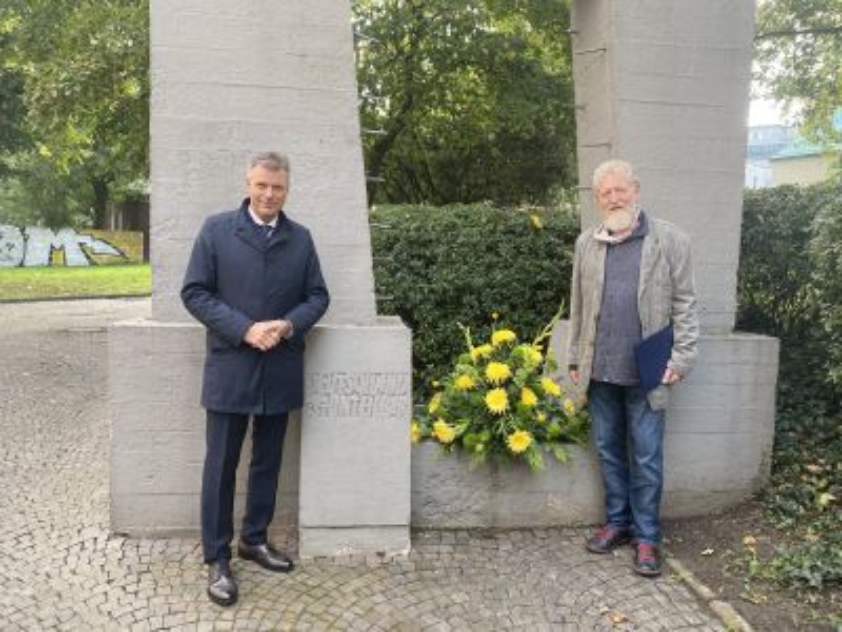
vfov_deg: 53.1
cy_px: 316
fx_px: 632
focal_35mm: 26
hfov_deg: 67.3
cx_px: 421
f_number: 1.8
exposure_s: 1/121
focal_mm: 4.25
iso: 50
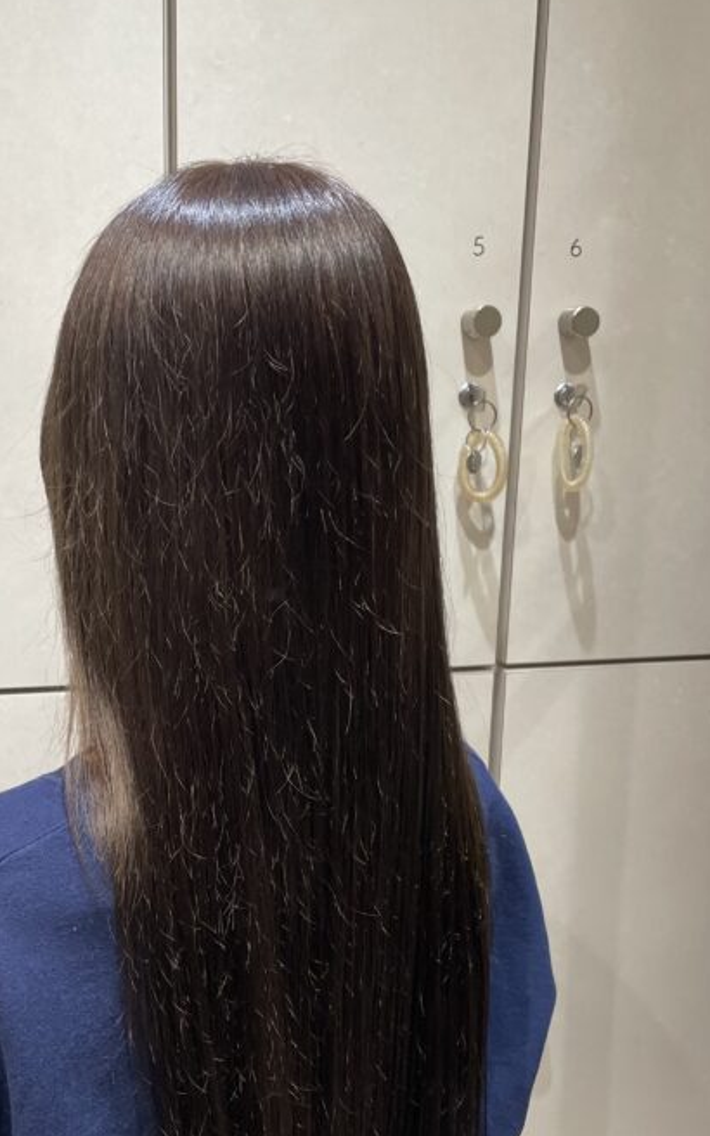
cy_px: 724
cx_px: 218
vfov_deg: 45.7
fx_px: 1331
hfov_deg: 29.6
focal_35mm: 43
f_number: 1.6
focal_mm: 4.2
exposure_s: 1/100
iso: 125
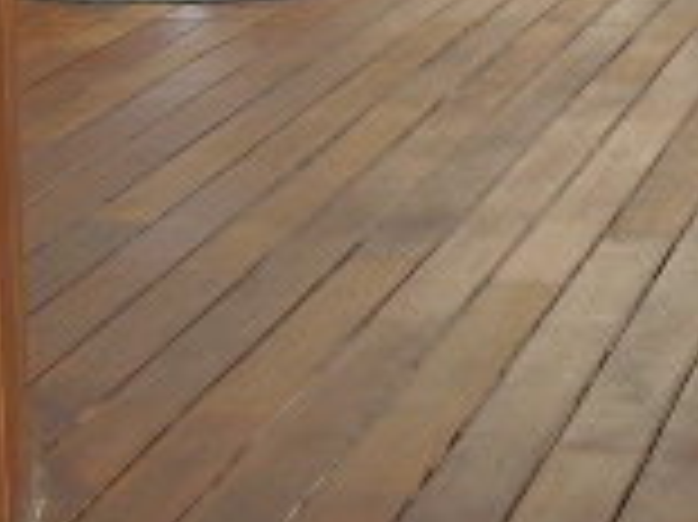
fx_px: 3163
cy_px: 315
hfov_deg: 12.2
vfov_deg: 9.4
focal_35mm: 157
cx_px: 923
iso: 50
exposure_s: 1/594
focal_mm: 6.3
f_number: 2.8
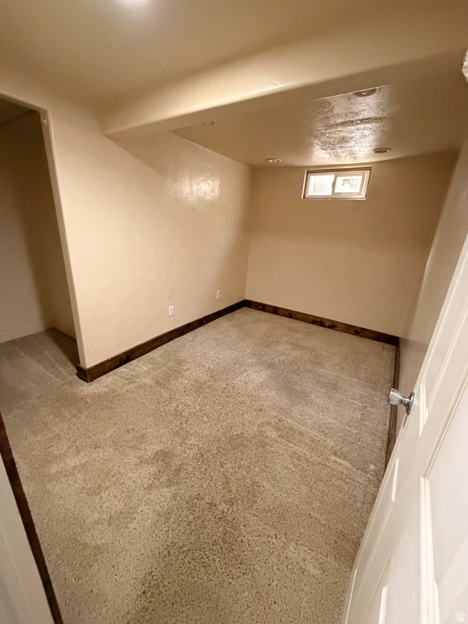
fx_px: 252
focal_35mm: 14
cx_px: 234
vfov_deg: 102.1
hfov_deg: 85.7
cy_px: 312
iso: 1000
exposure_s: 1/60
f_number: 2.2
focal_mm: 2.22
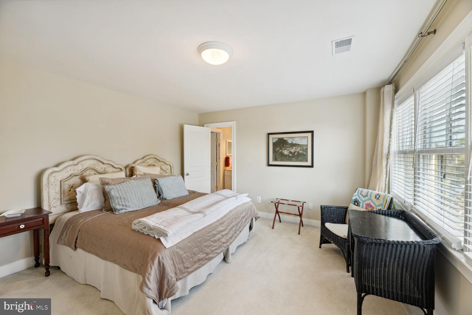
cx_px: 236
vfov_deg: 81.2
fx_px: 184
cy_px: 158
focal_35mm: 14
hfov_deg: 104.3
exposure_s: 1/6
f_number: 11
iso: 200
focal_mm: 14
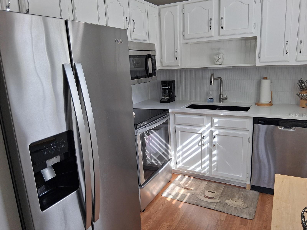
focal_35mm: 26
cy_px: 115
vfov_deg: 53.1
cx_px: 154
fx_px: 231
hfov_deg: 67.3
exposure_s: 1/120
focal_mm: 3.98
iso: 80
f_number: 1.8
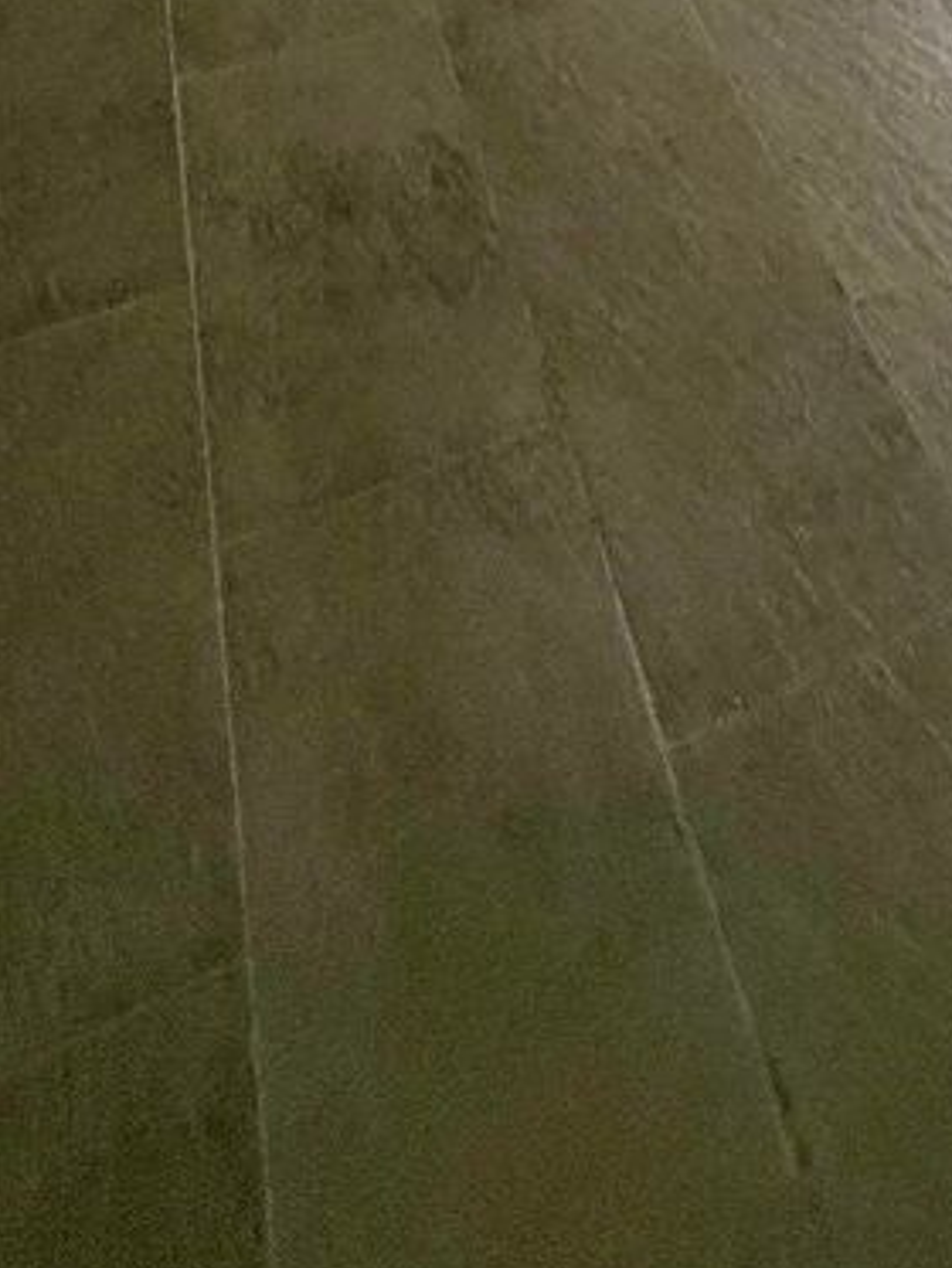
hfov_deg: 30.2
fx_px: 1649
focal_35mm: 45
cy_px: -724
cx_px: 928
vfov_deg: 26.7
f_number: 2.2
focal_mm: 2.22
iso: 200
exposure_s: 1/60
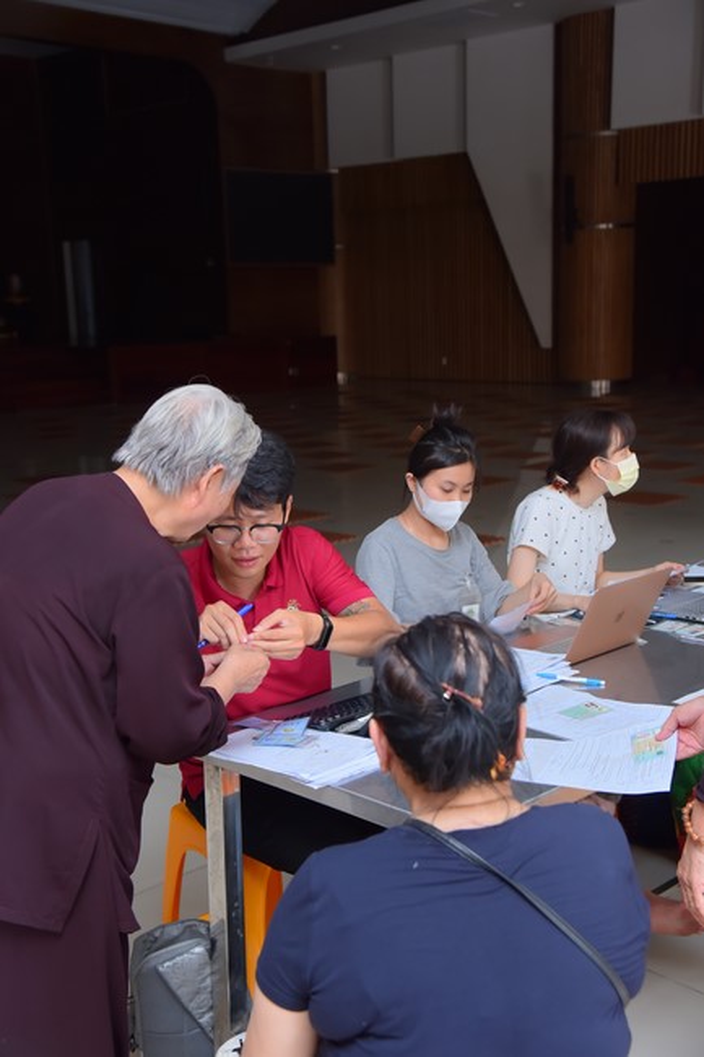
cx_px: 352
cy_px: 528
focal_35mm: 46
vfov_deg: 42.8
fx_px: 1350
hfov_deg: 29.2
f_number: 5.6
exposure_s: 1/125
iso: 800
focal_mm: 46
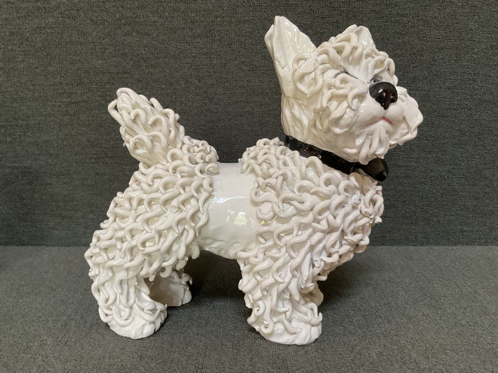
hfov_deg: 61.7
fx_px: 417
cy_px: 186
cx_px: 249
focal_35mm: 29
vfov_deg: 48.2
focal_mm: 3
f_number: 1.8
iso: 160
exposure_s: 1/60
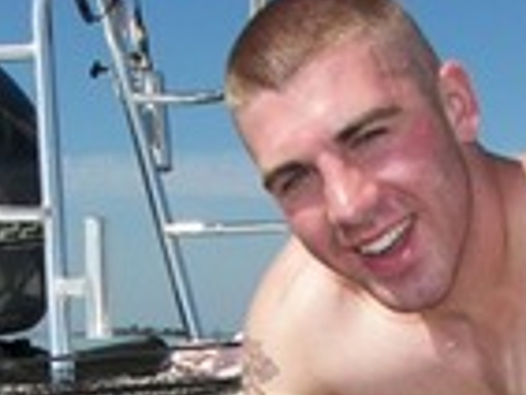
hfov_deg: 19.2
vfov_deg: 14.0
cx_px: 254
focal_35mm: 102
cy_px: 514
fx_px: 1551
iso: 50
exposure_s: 1/1000
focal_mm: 6
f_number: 4
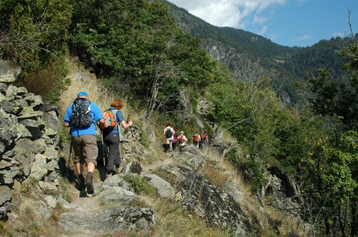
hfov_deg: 46.5
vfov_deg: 31.8
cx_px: 179
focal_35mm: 42
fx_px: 417
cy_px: 118
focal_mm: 28
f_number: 11
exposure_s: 1/200
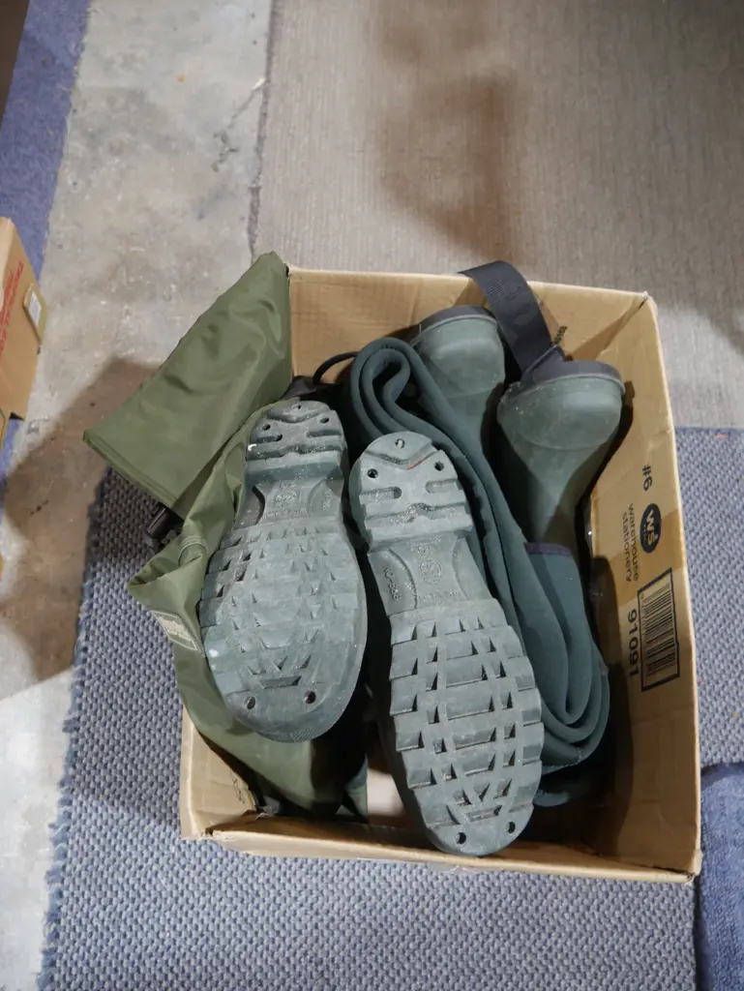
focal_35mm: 28
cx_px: 372
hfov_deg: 49.8
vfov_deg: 63.4
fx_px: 802
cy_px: 496
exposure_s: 1/60
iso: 640
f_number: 3.5
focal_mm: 14
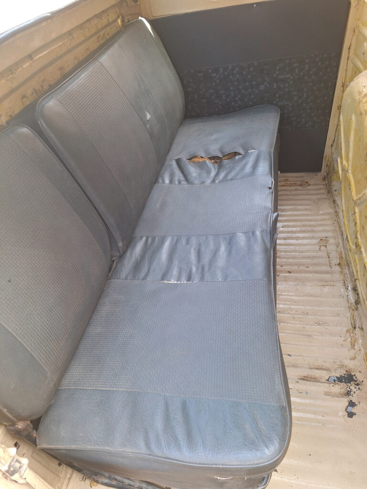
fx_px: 325
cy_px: 244
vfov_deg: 73.9
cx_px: 184
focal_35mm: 23
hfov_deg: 58.9
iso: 64
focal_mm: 5.54
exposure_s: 1/60
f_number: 1.8
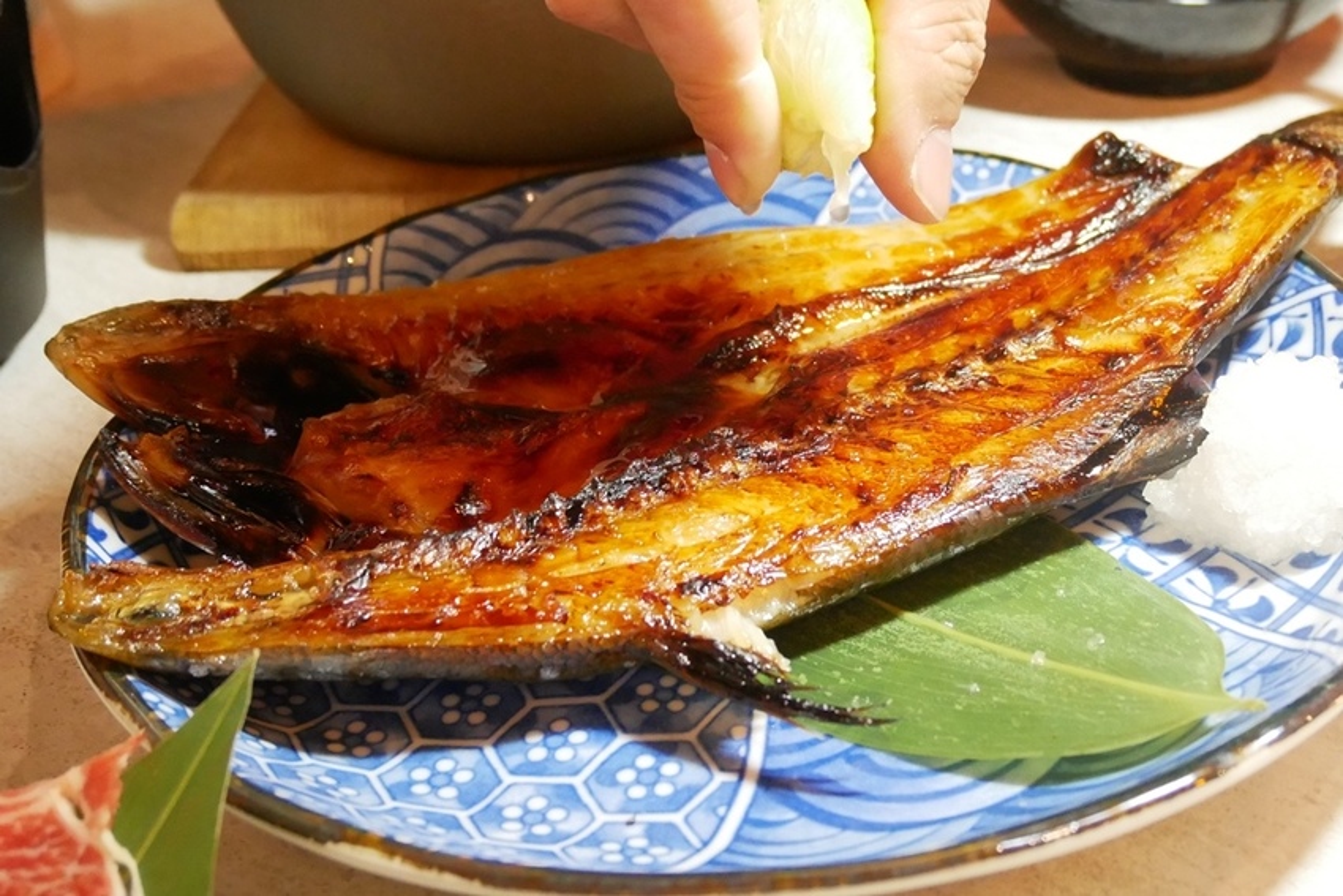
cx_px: 672
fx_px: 1455
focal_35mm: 39
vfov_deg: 34.2
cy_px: 448
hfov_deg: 49.5
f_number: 4.3
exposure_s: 1/20
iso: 3200
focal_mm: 19
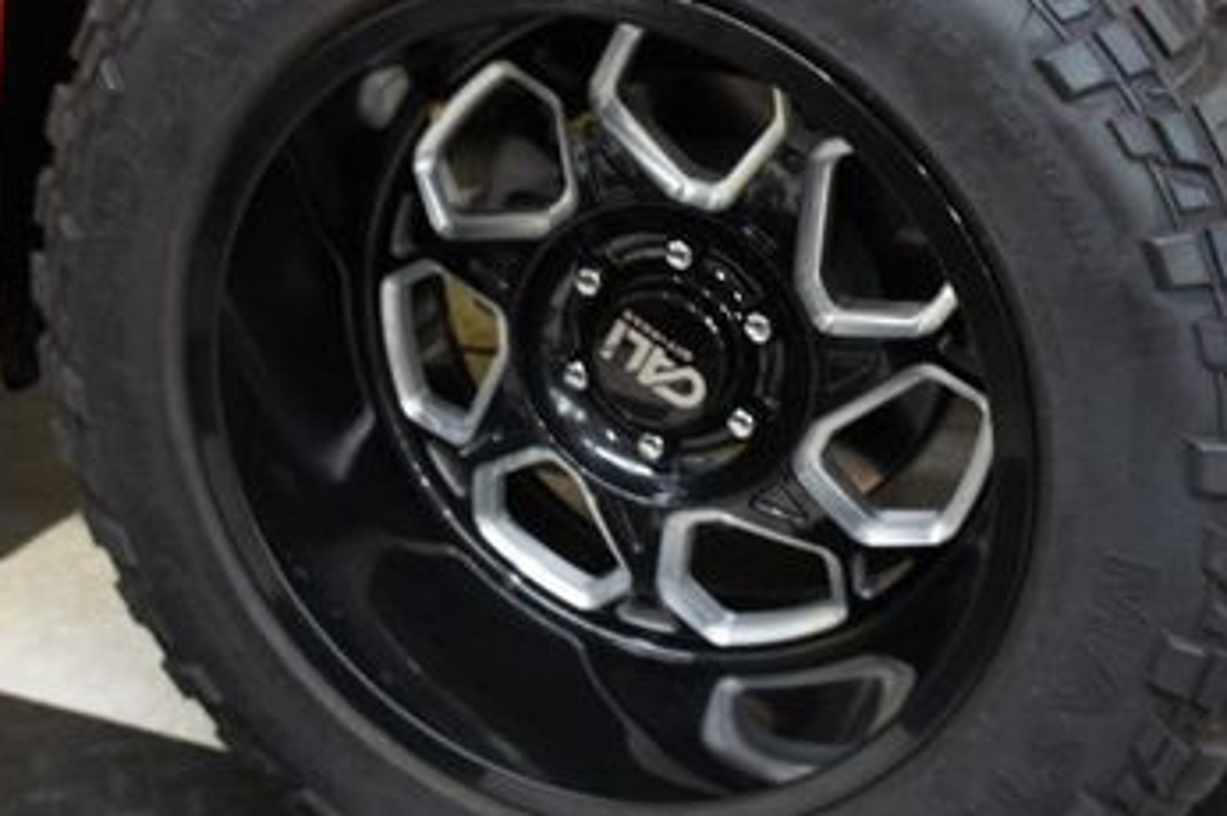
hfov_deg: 39.6
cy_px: 305
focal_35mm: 50
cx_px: 635
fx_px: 1703
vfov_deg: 26.9
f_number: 3.5
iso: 1600
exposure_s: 1/40
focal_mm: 18
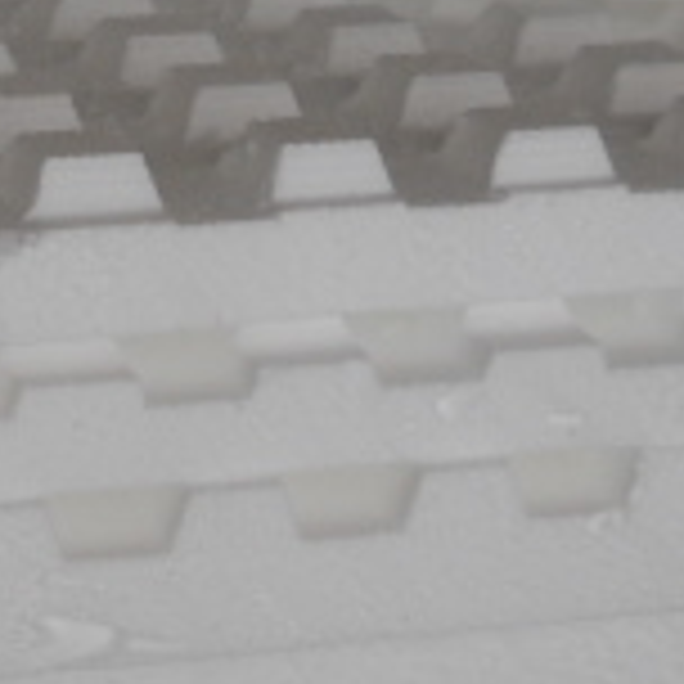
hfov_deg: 11.2
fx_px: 3420
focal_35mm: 153
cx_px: -180
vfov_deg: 11.4
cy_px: 153
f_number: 3.1
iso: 124
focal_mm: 6.72
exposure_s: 1/60
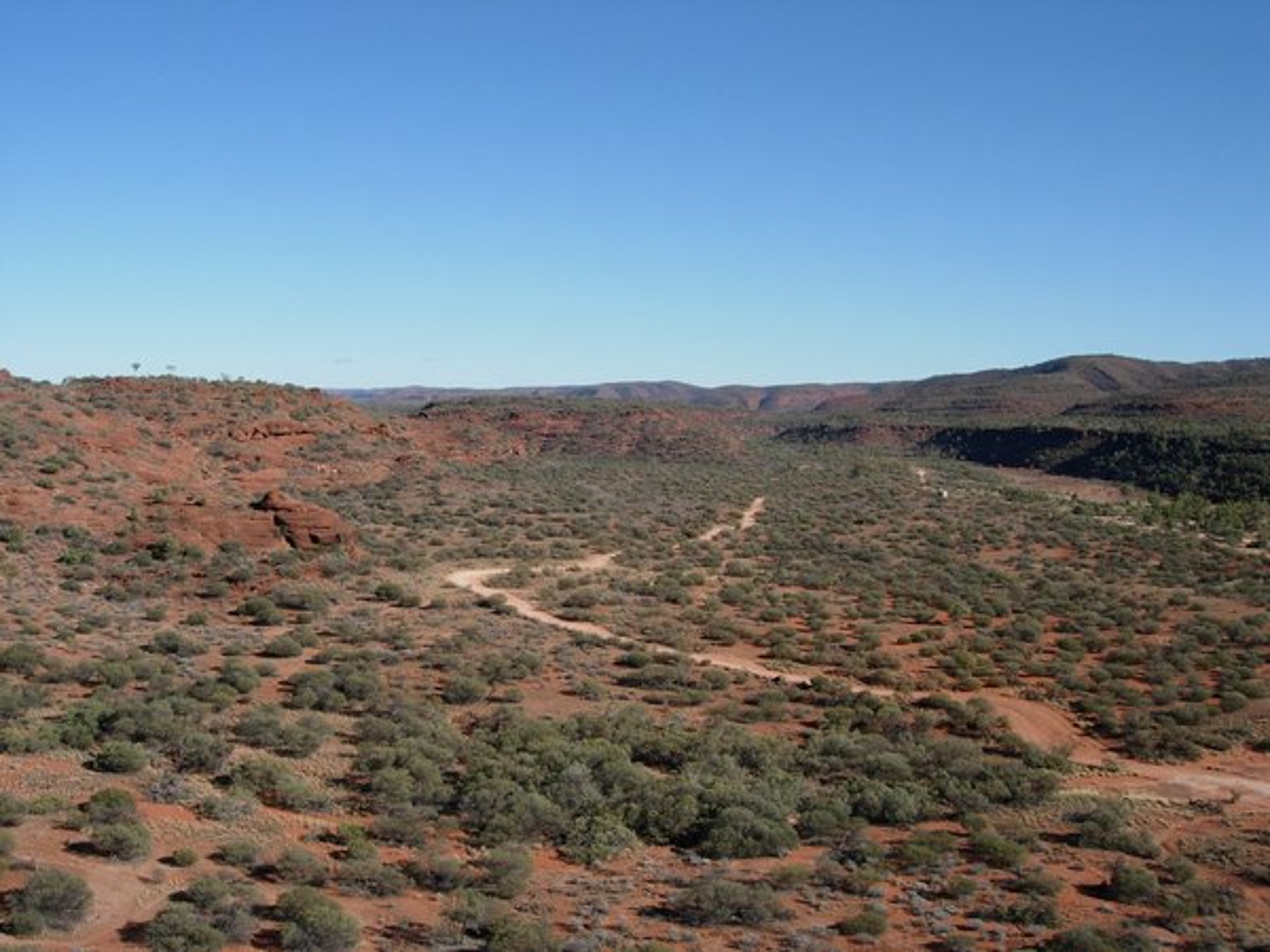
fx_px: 1394
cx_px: 635
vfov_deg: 37.7
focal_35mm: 38
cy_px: 476
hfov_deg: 49.0
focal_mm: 7.8
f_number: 4.8
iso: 79
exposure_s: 1/836
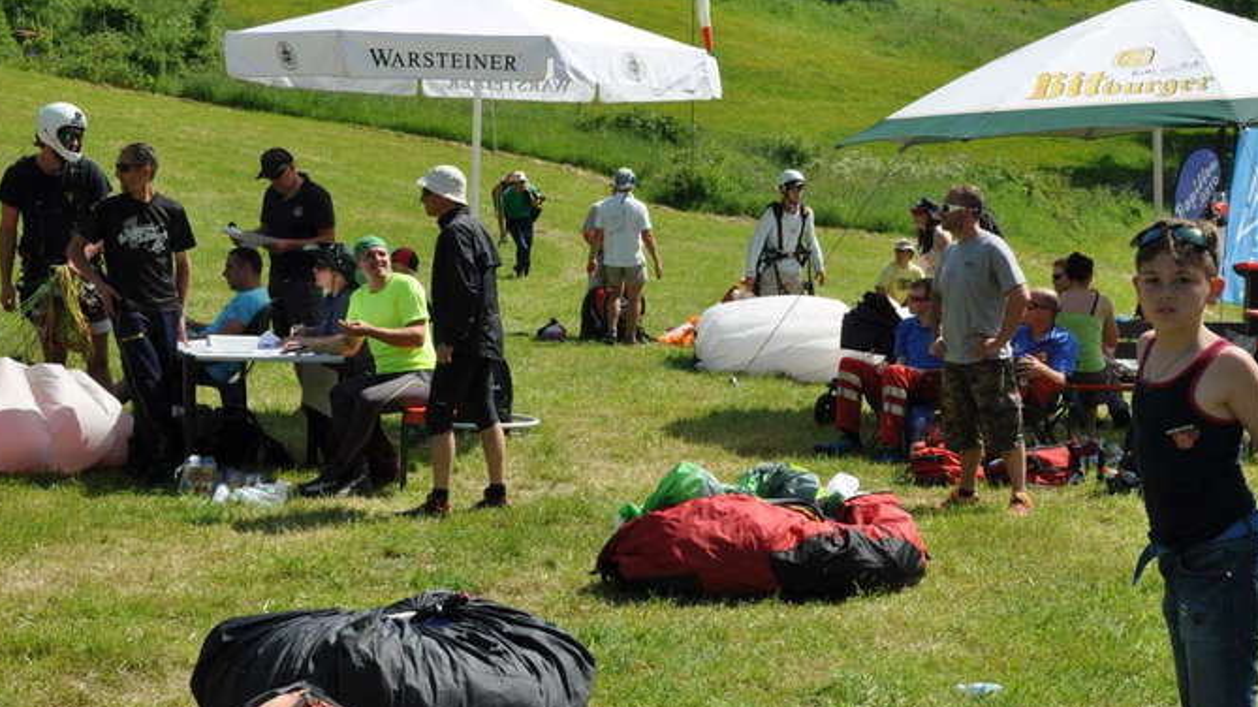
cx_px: 656
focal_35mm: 78
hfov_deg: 27.2
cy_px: 355
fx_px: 2601
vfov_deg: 15.5
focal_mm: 42
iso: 200
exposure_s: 1/160
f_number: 13
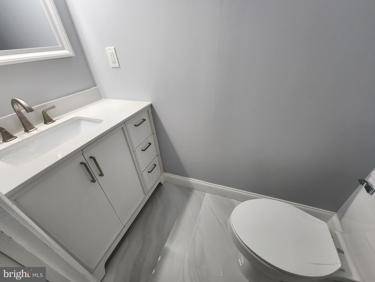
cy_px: 141
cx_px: 188
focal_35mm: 13
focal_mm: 2.2
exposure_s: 1/60
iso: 100
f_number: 2.2
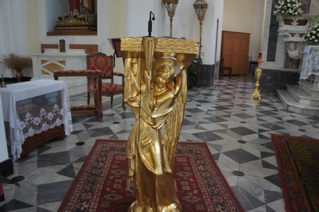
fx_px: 239
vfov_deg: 47.9
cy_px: 106
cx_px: 160
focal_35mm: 27
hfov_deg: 67.4
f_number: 3.5
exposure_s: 1/30
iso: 800
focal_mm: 18
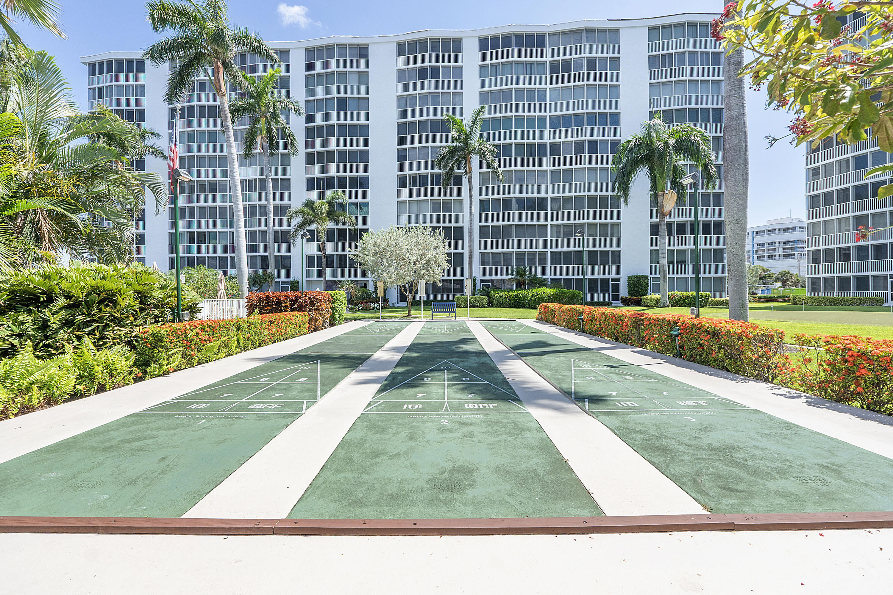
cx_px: 446
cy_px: 298
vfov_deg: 77.3
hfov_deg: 100.4
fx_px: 372
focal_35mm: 15
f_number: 8
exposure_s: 1/400
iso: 200
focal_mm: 10
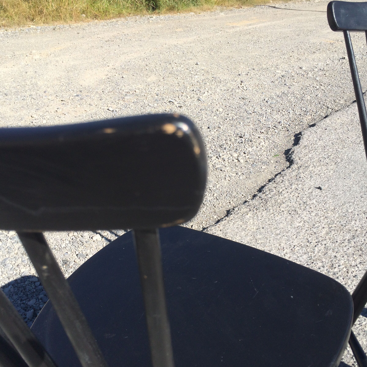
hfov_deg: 47.2
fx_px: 420
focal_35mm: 35
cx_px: 191
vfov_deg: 47.2
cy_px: 180
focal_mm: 4.15
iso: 32
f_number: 2.2
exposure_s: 1/1520
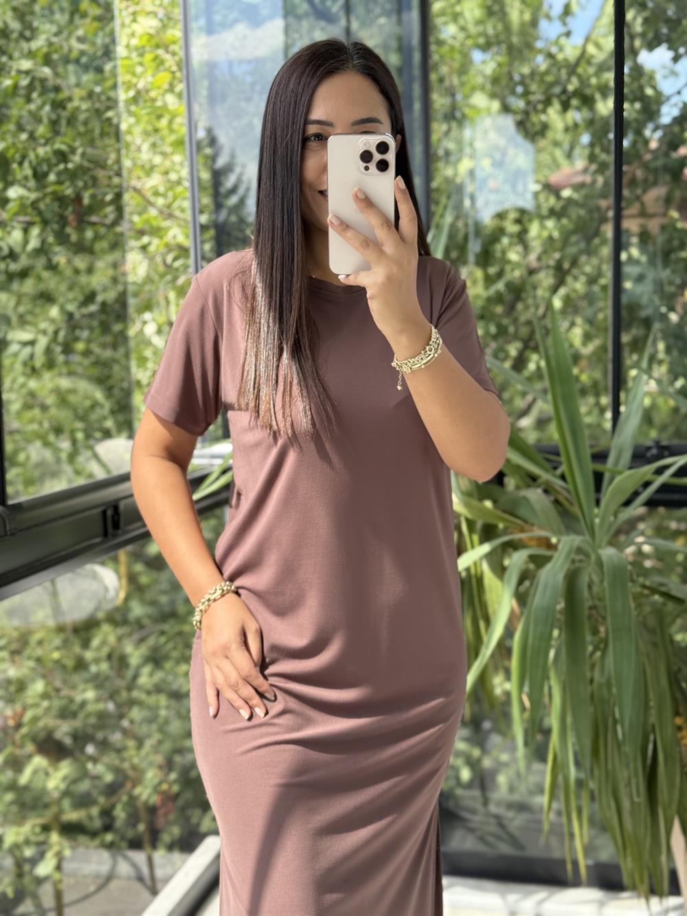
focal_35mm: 48
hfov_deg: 30.3
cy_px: 458
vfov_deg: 39.7
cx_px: 344
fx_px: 1270
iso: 64
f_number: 1.78
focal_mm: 6.76
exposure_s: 1/411
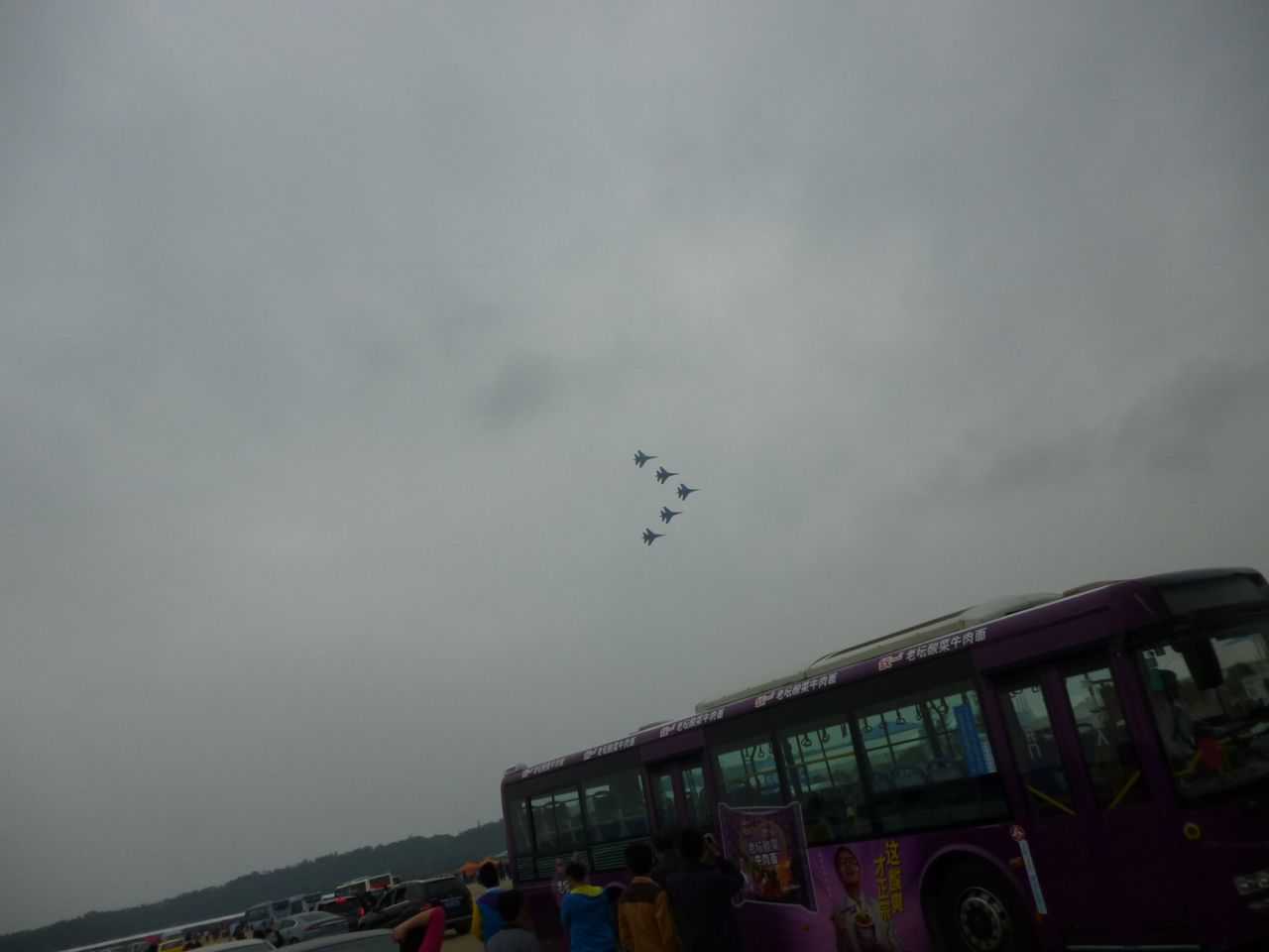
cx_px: 634
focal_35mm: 28
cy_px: 476
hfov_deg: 63.4
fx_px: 1026
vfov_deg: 49.7
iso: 160
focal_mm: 5
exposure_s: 1/500
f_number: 9
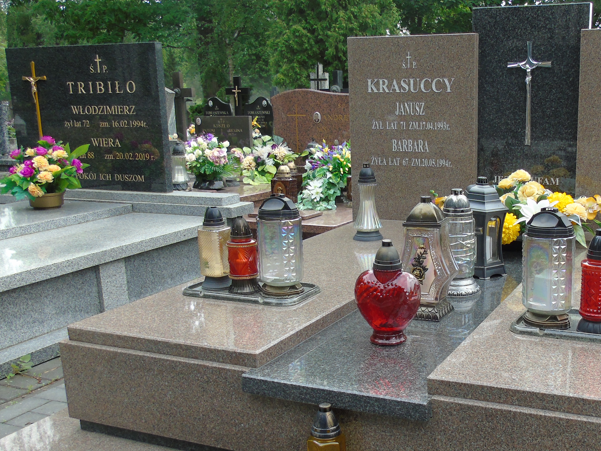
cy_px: 291
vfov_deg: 34.9
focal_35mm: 41
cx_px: 425
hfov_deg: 44.7
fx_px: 712
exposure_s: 1/200
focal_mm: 4.4
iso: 80
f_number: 3.4
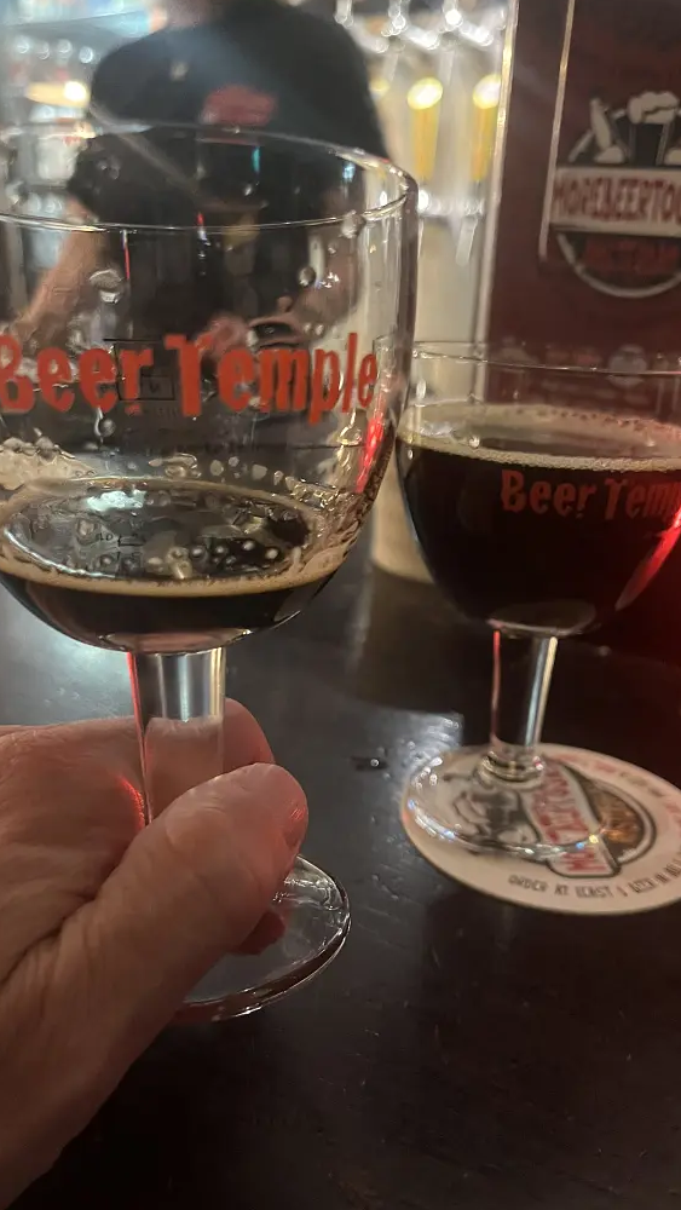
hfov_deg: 40.1
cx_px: 391
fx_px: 930
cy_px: 592
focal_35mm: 29
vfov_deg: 66.0
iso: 500
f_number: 1.6
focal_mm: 5.1
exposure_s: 1/25
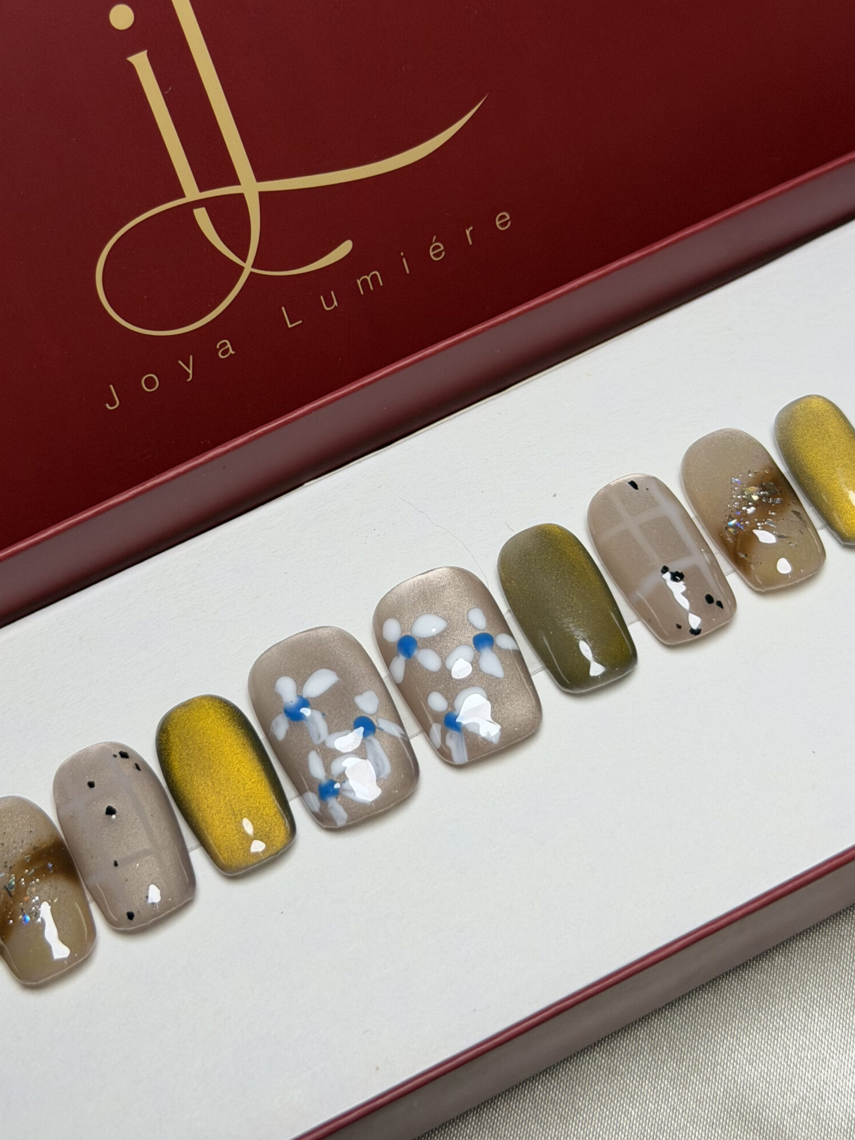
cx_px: 385
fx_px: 2042
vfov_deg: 31.1
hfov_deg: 23.6
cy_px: 481
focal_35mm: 62
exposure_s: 1/100
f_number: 1.78
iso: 64
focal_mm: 6.76
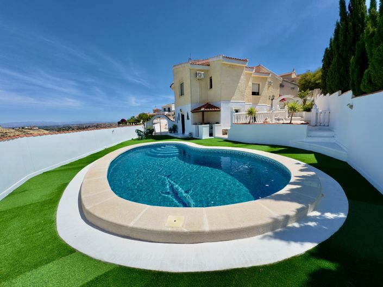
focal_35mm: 14
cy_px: 144
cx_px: 192
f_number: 2.2
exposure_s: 1/3906
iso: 50
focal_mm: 2.22
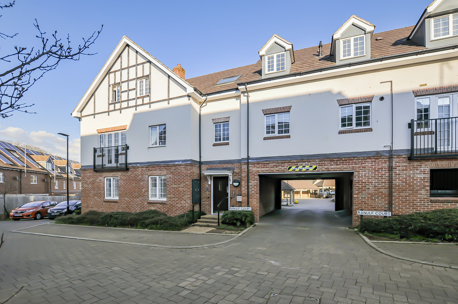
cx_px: 229
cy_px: 152
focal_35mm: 15
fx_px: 191
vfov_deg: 77.2
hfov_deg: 100.5
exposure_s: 1/500
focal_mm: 10
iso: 200
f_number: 5.6
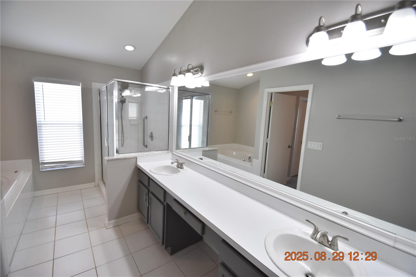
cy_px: 138
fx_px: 173
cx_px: 208
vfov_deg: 77.3
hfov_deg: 100.4
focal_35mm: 15
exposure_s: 1/250
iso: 800
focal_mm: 10
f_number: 3.5
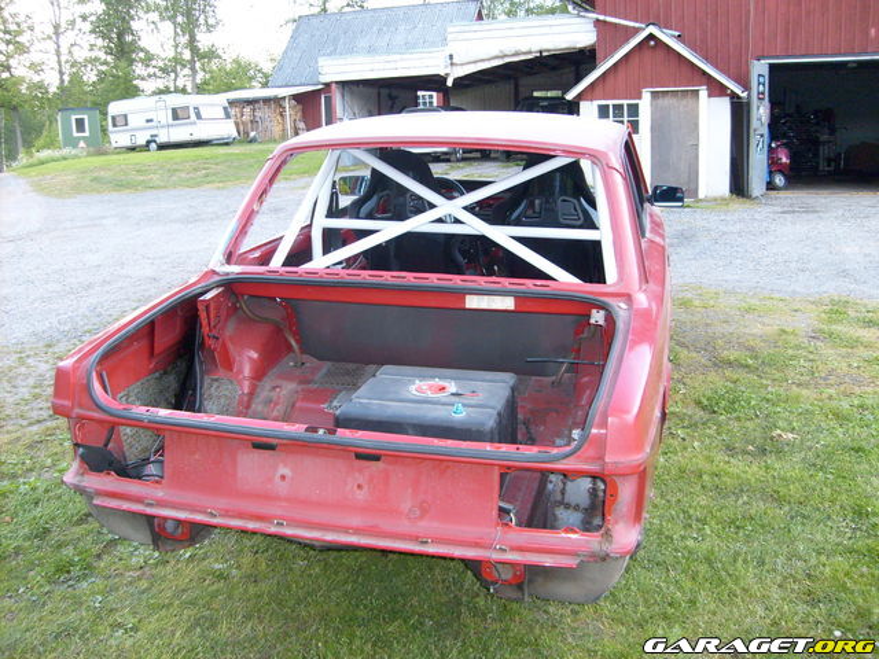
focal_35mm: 35
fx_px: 889
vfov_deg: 40.7
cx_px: 440
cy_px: 330
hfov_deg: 52.6
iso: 120
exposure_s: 1/45
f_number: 2.8
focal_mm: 5.8
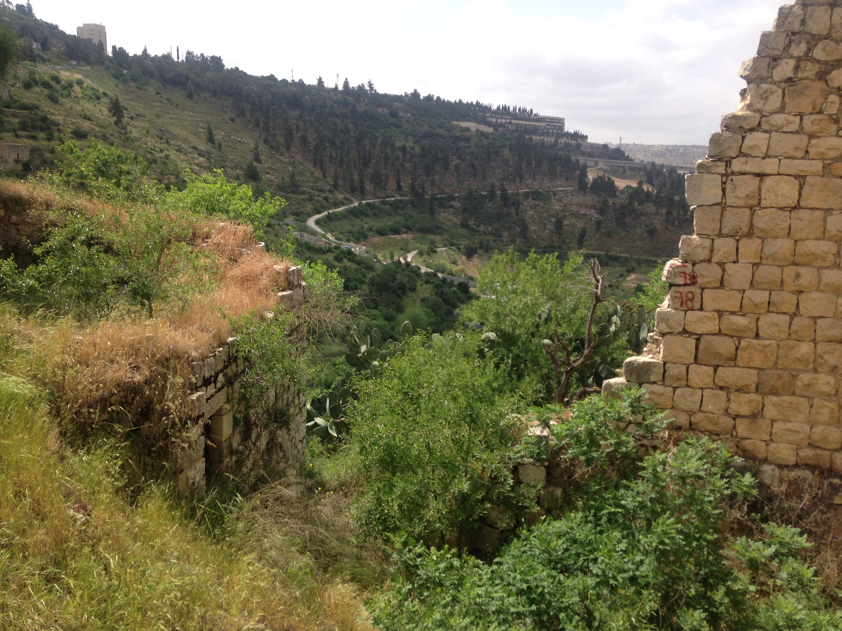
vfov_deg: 42.9
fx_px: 803
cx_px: 421
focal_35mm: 33
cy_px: 316
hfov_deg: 55.4
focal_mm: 4.12
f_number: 2.4
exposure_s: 1/1261
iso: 50
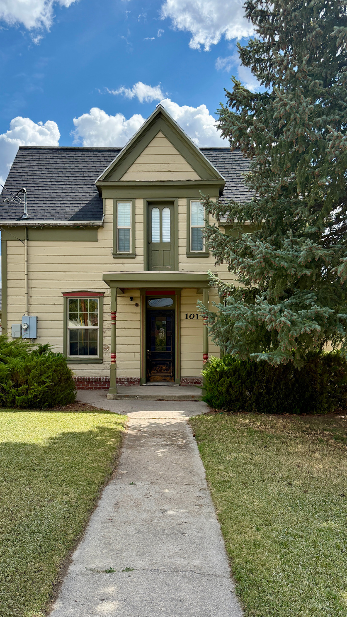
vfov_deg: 69.8
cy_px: 316
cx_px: 166
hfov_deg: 42.9
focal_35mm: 27
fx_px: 441
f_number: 1.78
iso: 100
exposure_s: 1/3759
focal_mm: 6.76
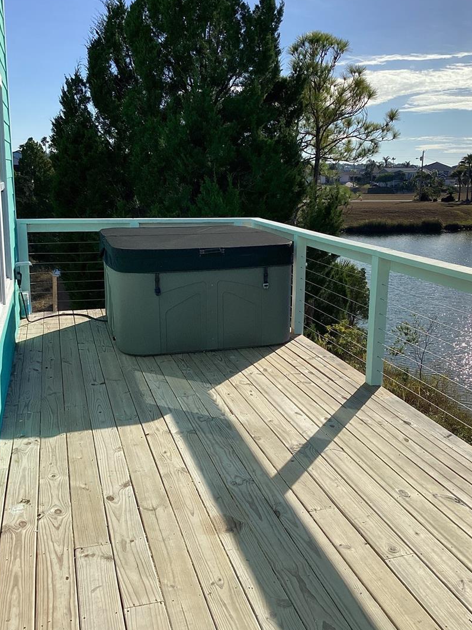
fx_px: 636
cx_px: 259
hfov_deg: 40.6
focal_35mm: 35
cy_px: 309
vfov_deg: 52.6
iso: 25
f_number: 2.4
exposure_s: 1/2146
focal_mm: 3.3
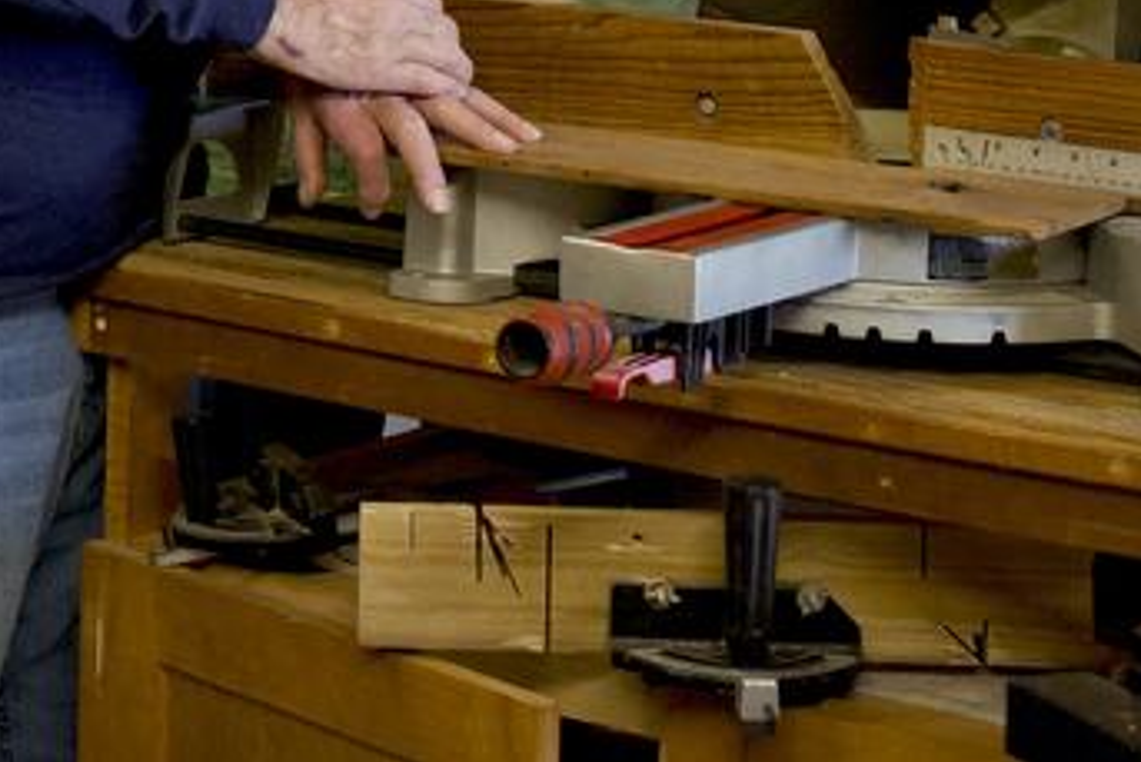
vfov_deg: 9.1
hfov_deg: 13.4
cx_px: -406
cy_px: -399
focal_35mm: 147
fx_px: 4661
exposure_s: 1/160
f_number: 4.5
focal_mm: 48
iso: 2000
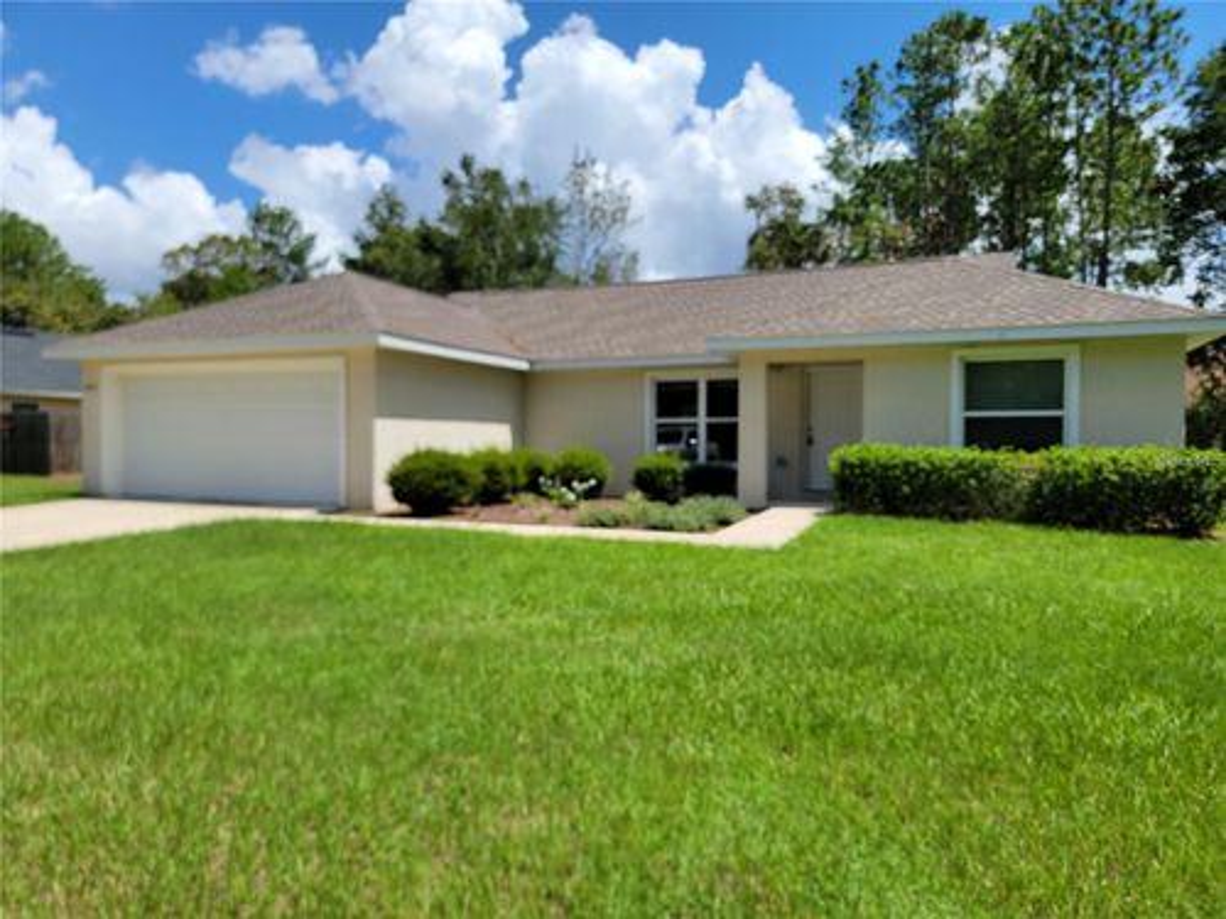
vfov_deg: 56.8
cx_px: 613
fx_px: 850
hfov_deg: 71.6
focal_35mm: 24
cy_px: 460
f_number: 1.8
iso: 16
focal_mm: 6.7
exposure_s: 1/1114
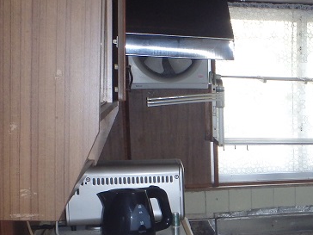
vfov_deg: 18.8
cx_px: 397
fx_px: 696
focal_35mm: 77
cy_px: 207
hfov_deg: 22.8
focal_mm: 5
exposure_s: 1/50
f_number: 3.9
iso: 200
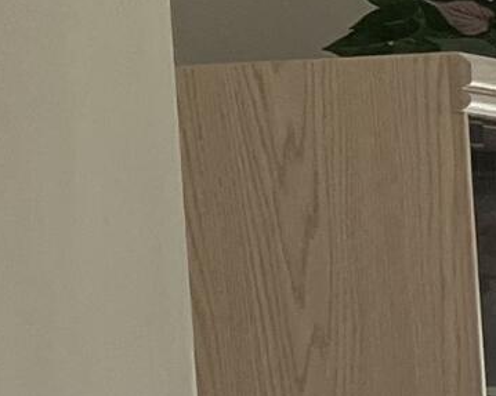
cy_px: 564
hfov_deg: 7.4
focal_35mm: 212
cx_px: 1756
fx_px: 3111
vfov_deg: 7.2
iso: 80
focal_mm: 5.7
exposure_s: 1/120
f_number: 1.5
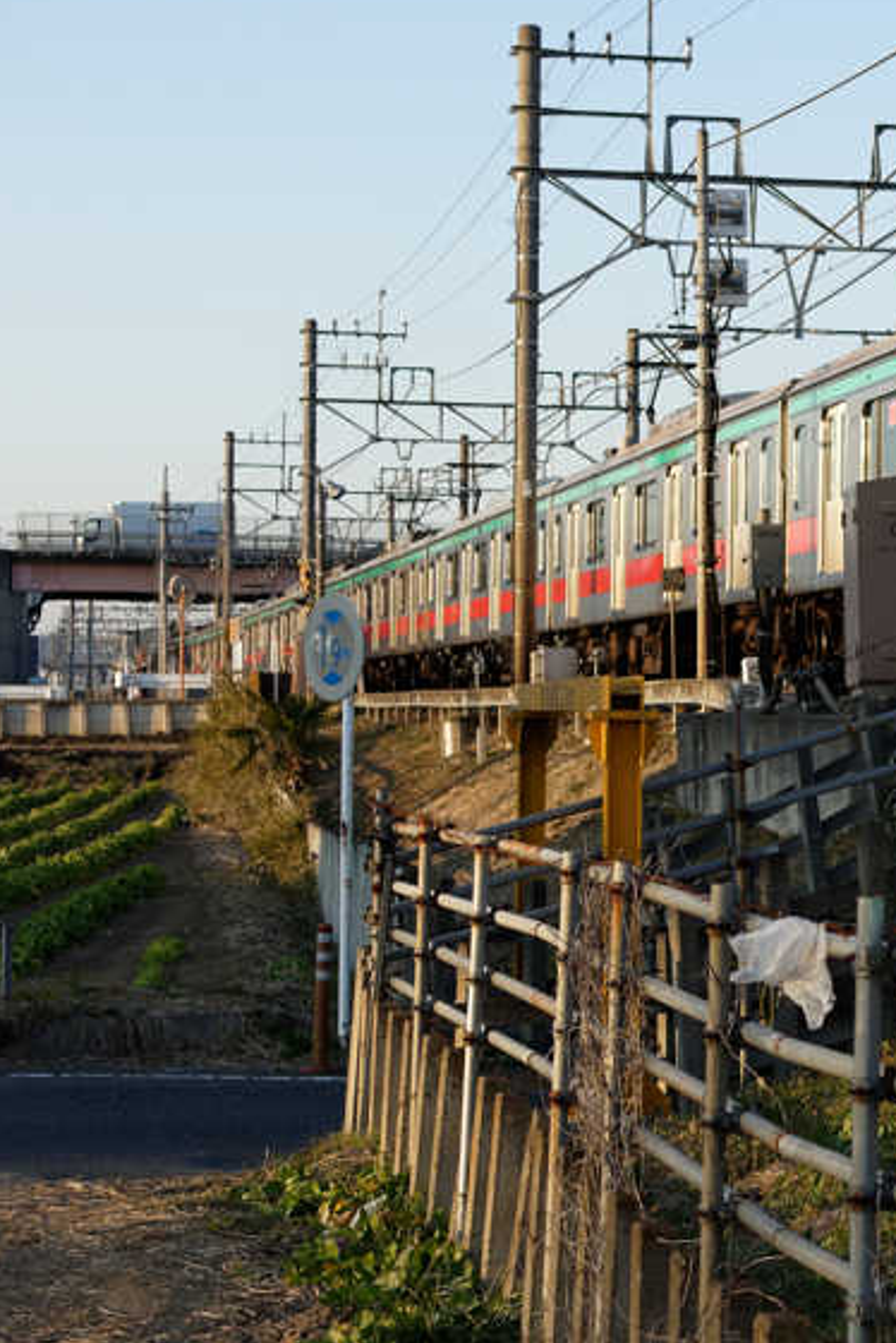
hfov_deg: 13.9
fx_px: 3576
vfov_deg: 21.2
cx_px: 1066
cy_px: 686
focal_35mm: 96
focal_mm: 35
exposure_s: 1/400
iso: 100
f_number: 4
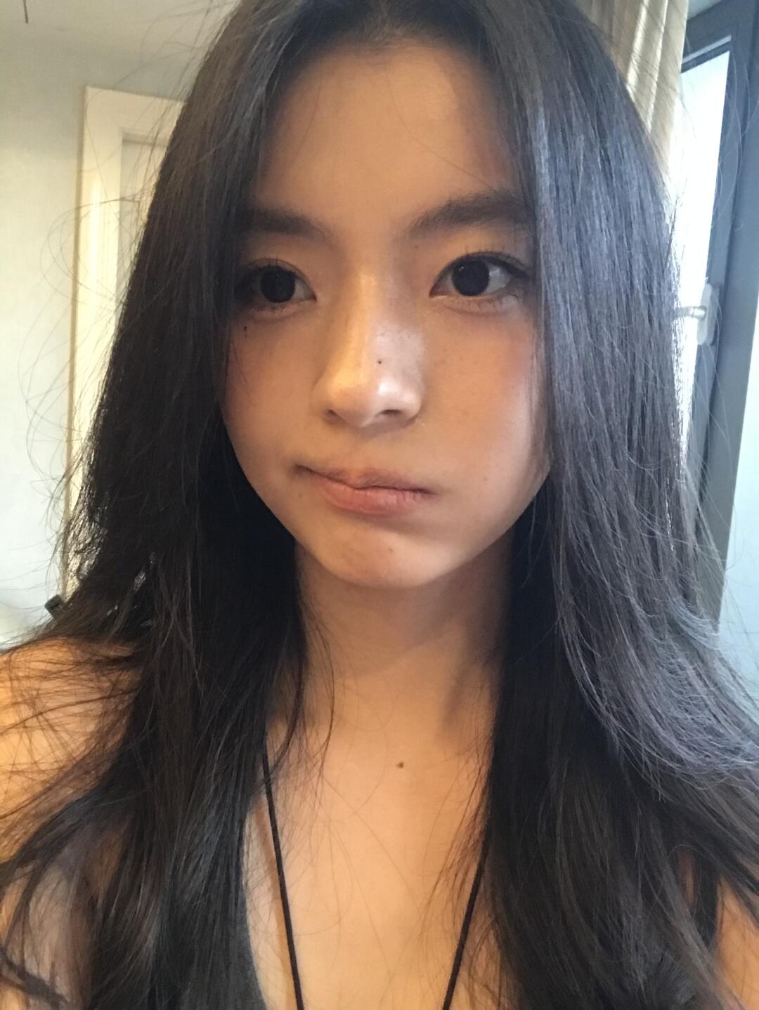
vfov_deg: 56.8
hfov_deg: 44.2
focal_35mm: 32
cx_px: 380
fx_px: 935
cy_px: 505
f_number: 2.2
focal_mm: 2.87
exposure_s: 1/17
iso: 250
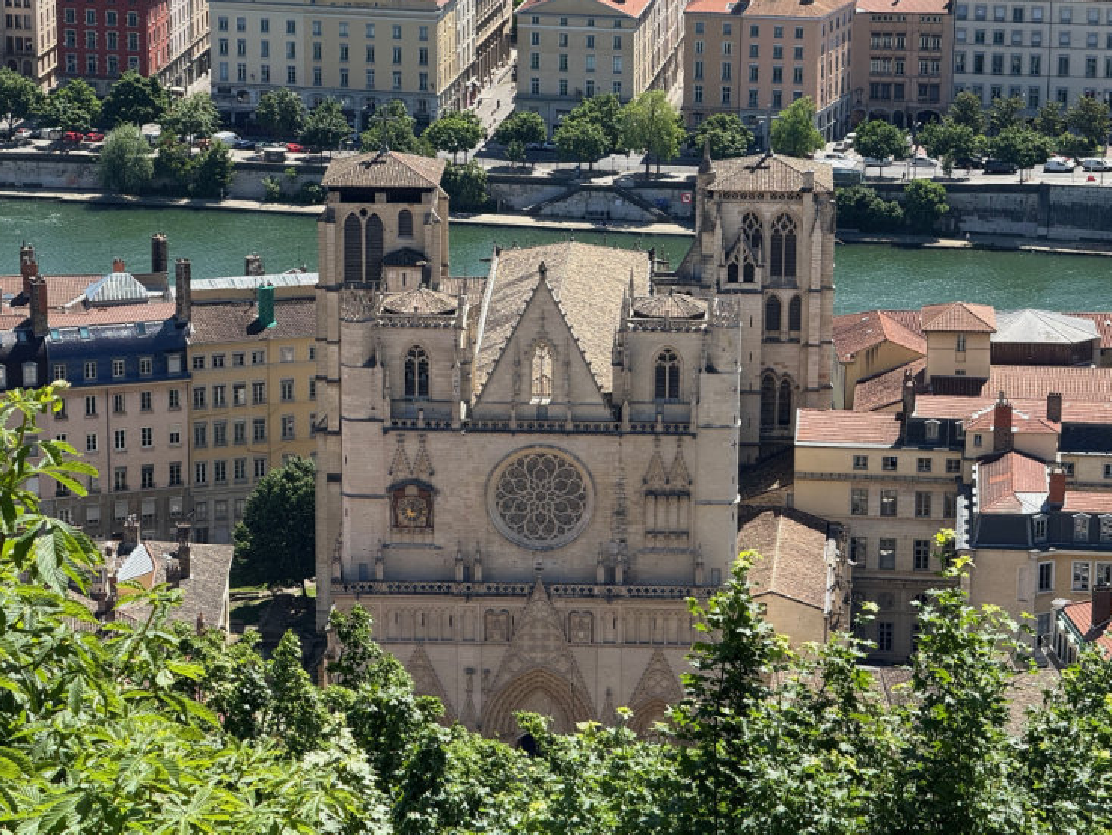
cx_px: 520
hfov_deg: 15.2
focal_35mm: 130
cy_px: 393
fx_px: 4177
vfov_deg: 11.4
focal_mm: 15.7
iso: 64
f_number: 2.8
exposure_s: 1/951
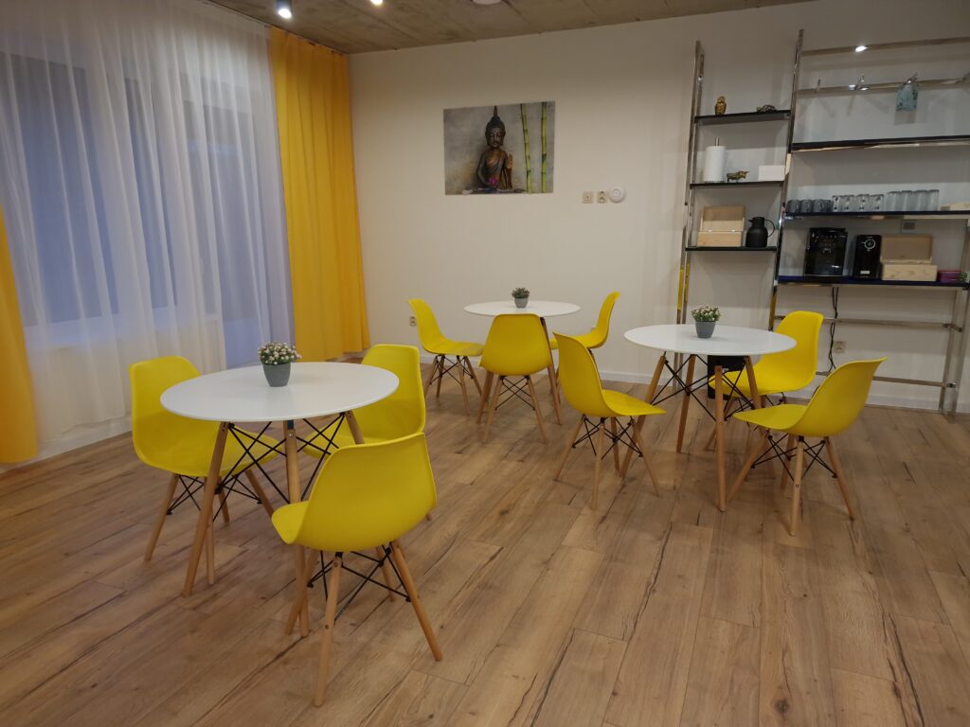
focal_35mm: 23
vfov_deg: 58.9
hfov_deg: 73.9
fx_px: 644
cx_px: 485
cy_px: 364
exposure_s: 1/33
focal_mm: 6.4
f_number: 1.8
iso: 298
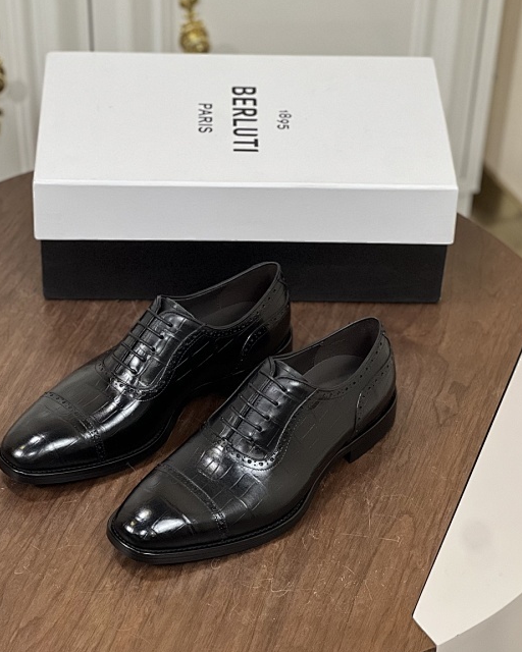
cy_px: 386
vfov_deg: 20.4
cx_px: 238
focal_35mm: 94
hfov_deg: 16.4
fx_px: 1815
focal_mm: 9
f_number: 2.8
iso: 250
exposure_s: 1/100
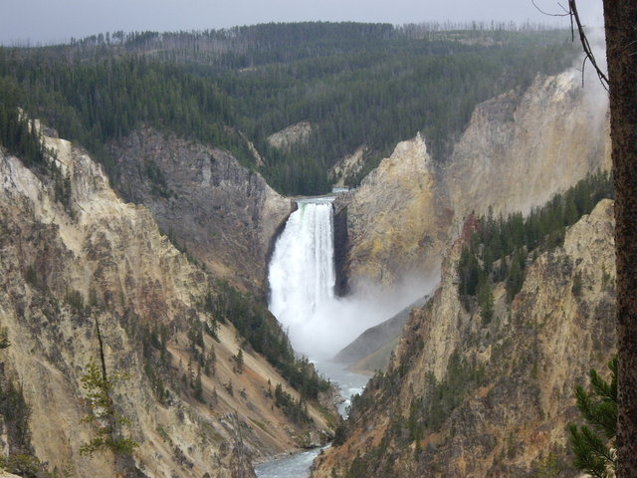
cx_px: 318
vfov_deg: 13.0
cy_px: 239
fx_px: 2098
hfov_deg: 17.3
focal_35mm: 114
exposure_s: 1/125
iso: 100
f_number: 5.2
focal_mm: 18.6
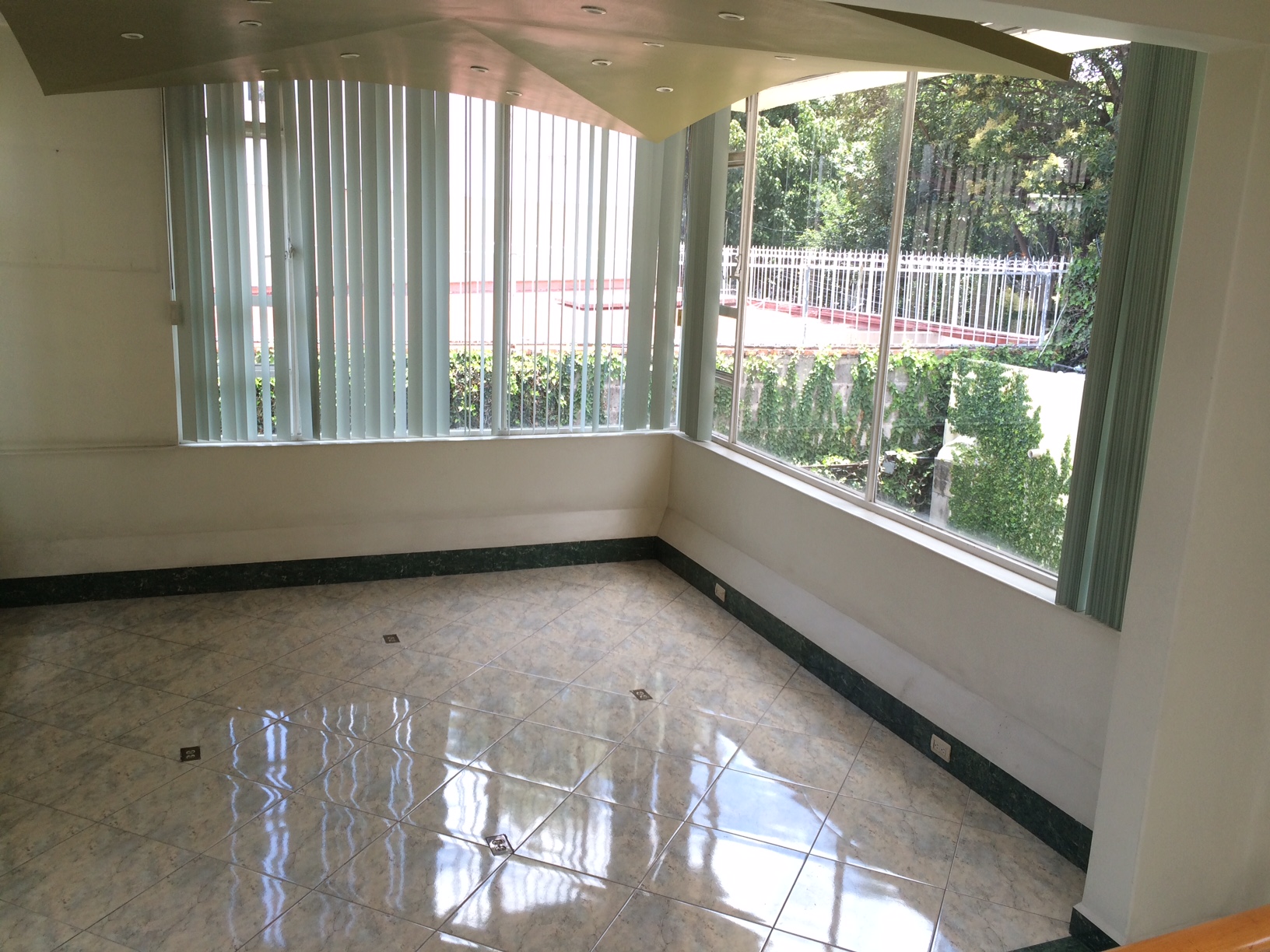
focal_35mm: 29
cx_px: 635
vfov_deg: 48.2
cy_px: 476
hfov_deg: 61.7
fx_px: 1064
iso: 40
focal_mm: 4.15
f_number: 2.2
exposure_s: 1/120
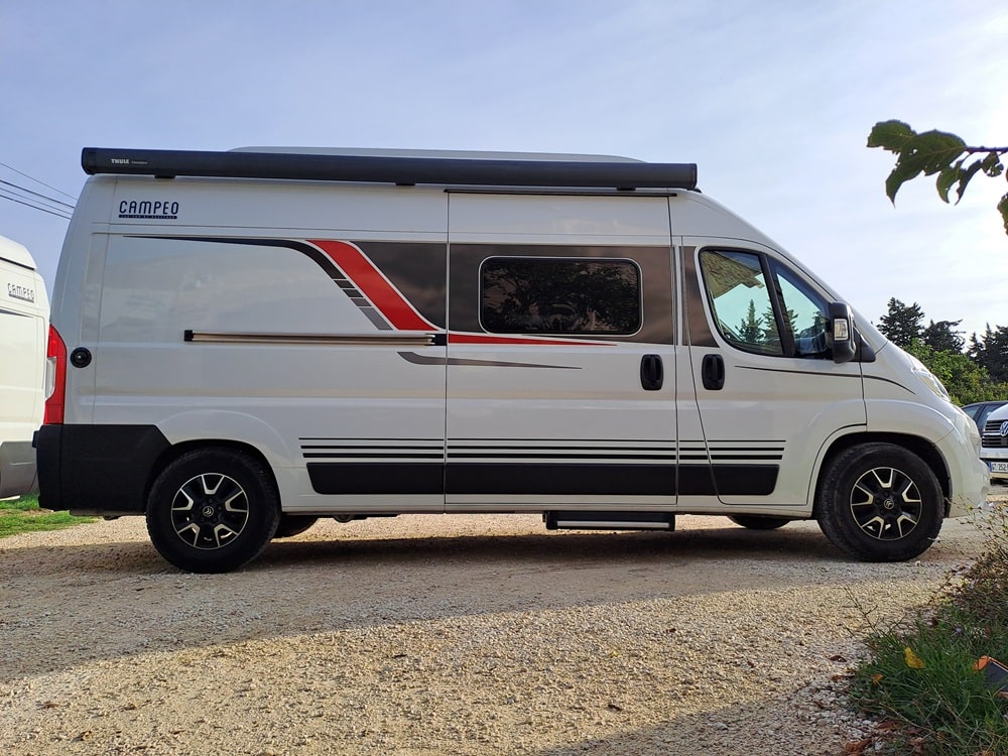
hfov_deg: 69.4
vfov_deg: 54.9
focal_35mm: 25
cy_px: 378
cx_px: 504
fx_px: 728
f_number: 1.8
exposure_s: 1/1250
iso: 32
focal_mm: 4.65
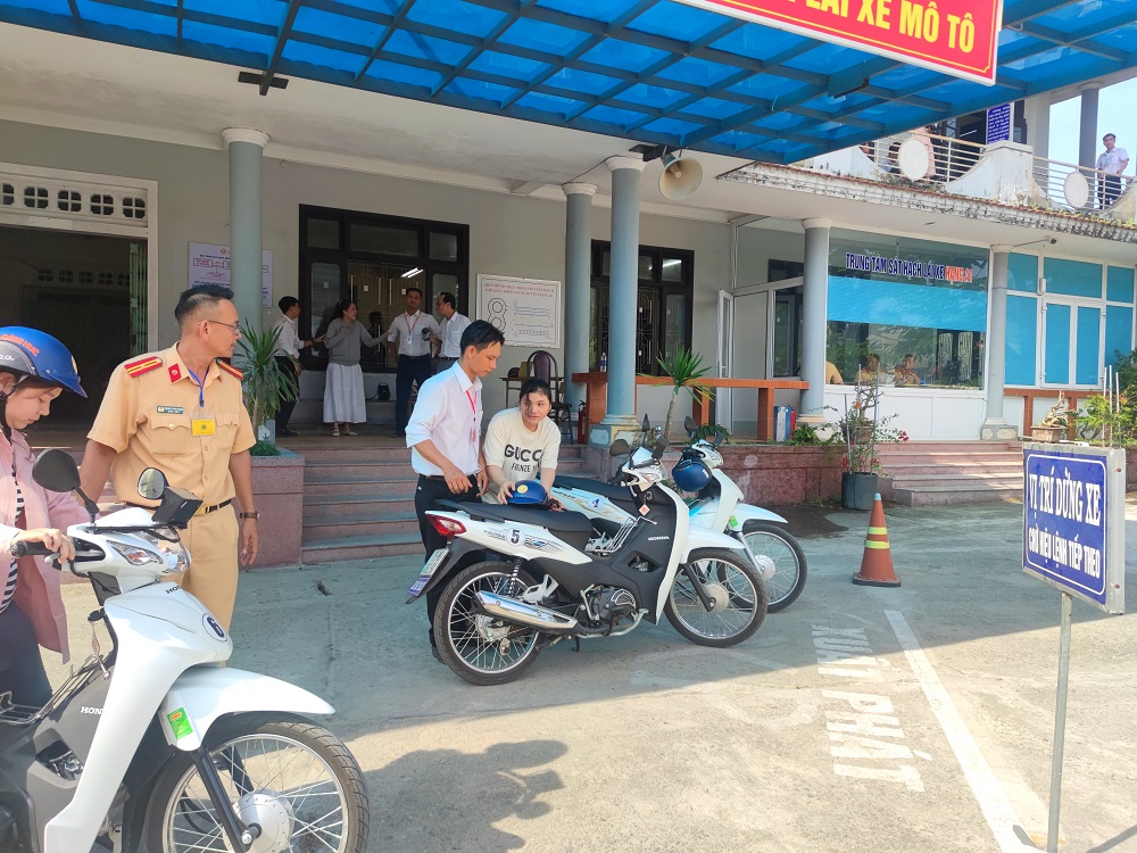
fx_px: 788
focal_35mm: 24
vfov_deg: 56.8
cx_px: 568
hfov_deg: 71.6
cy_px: 426
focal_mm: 6.72
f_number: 1.69
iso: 50
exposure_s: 1/1001
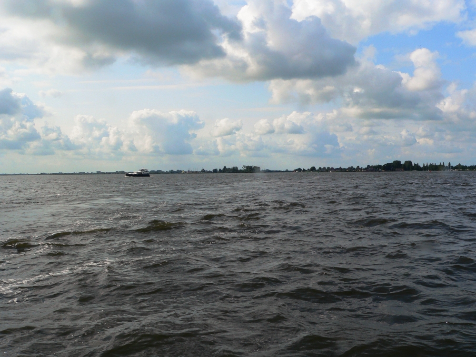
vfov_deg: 39.7
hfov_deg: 51.4
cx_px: 238
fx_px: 495
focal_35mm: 36
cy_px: 178
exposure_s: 1/500
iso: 80
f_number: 5.6
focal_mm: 6
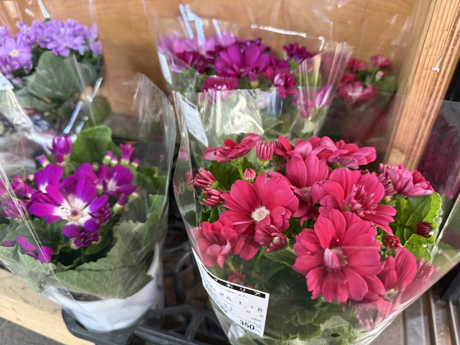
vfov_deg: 56.8
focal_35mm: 24
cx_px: 230
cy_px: 172
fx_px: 319
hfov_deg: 71.6
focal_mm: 6.76
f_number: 1.78
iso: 640
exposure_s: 1/60
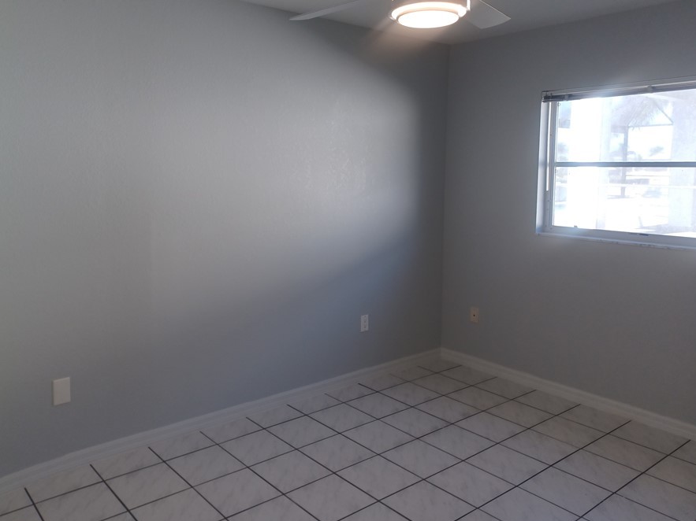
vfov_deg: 48.1
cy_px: 227
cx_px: 315
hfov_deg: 61.5
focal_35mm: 29
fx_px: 583
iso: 100
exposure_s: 1/50
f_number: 1.8
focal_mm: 4.6
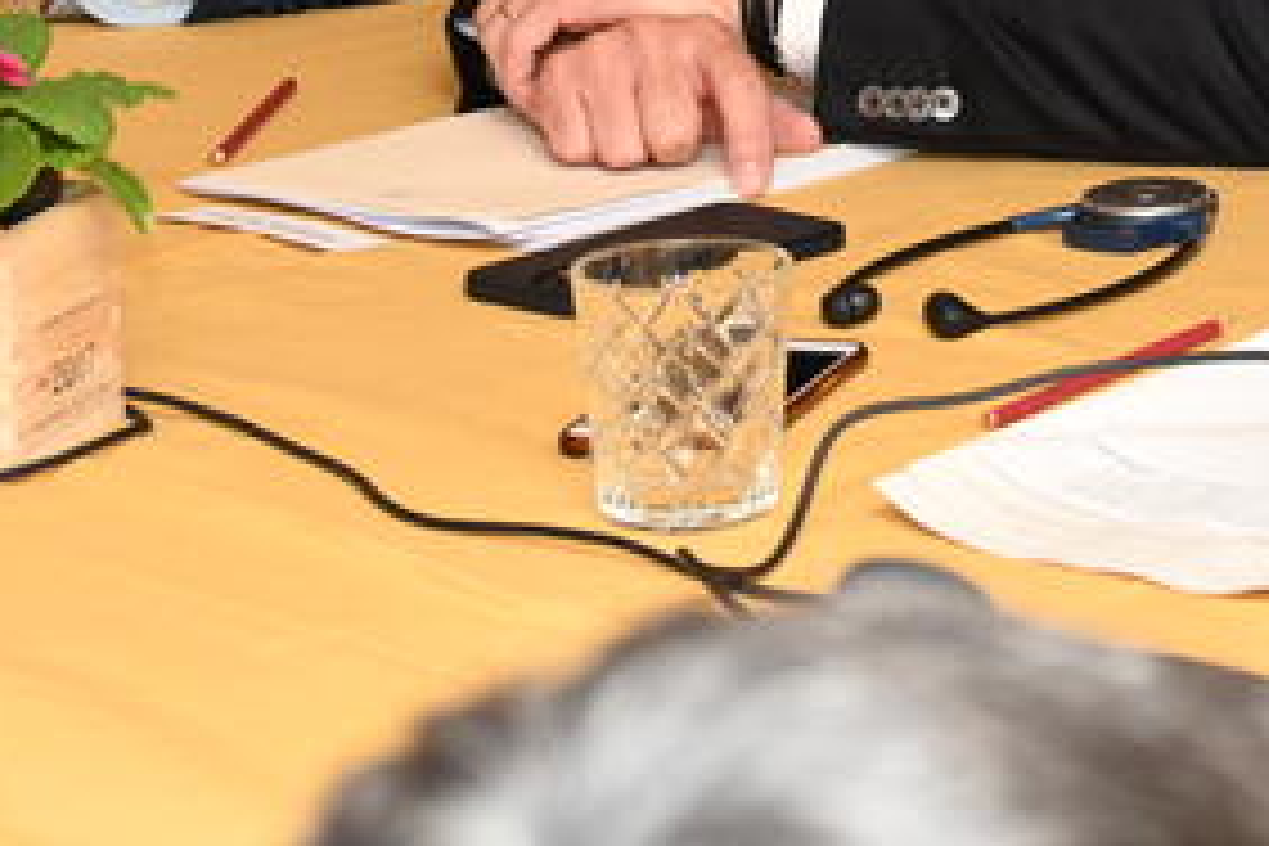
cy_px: -783
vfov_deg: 7.0
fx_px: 6732
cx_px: 1894
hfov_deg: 10.4
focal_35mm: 191
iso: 800
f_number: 5.3
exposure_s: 1/60
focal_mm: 46
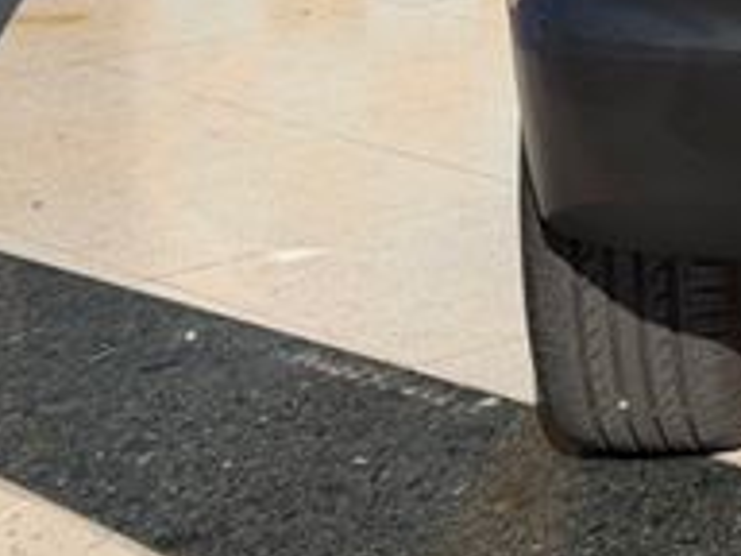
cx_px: 1447
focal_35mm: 192
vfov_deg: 7.6
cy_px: -351
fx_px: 4110
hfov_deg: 9.6
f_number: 1.78
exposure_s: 1/4878
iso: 100
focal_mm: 6.76
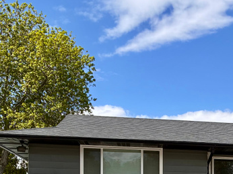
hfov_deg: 23.3
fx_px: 518
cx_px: 277
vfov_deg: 17.8
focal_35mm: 77
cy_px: 229
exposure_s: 1/1431
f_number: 1.64
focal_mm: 4.2
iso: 25
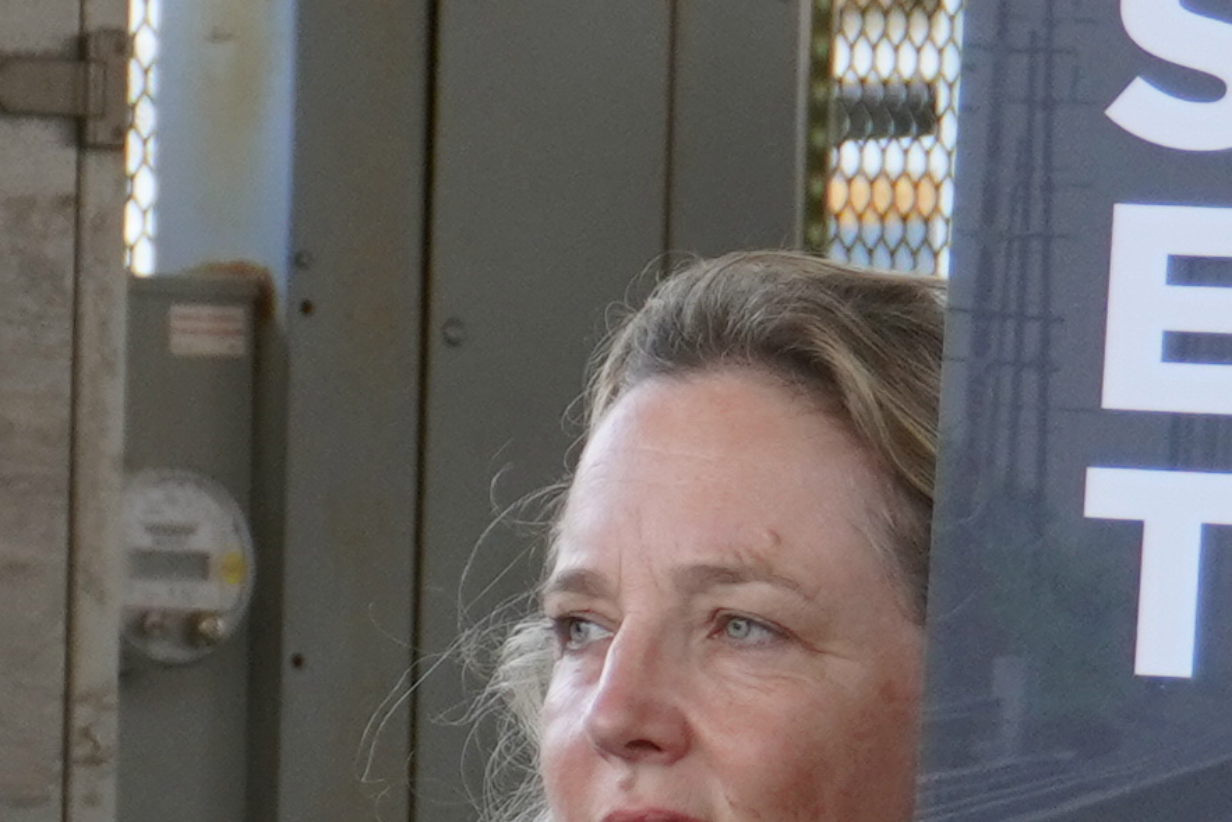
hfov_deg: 5.0
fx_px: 13601
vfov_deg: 3.4
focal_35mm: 397
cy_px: 1444
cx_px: -1821
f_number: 5.6
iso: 320
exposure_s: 1/160
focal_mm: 39
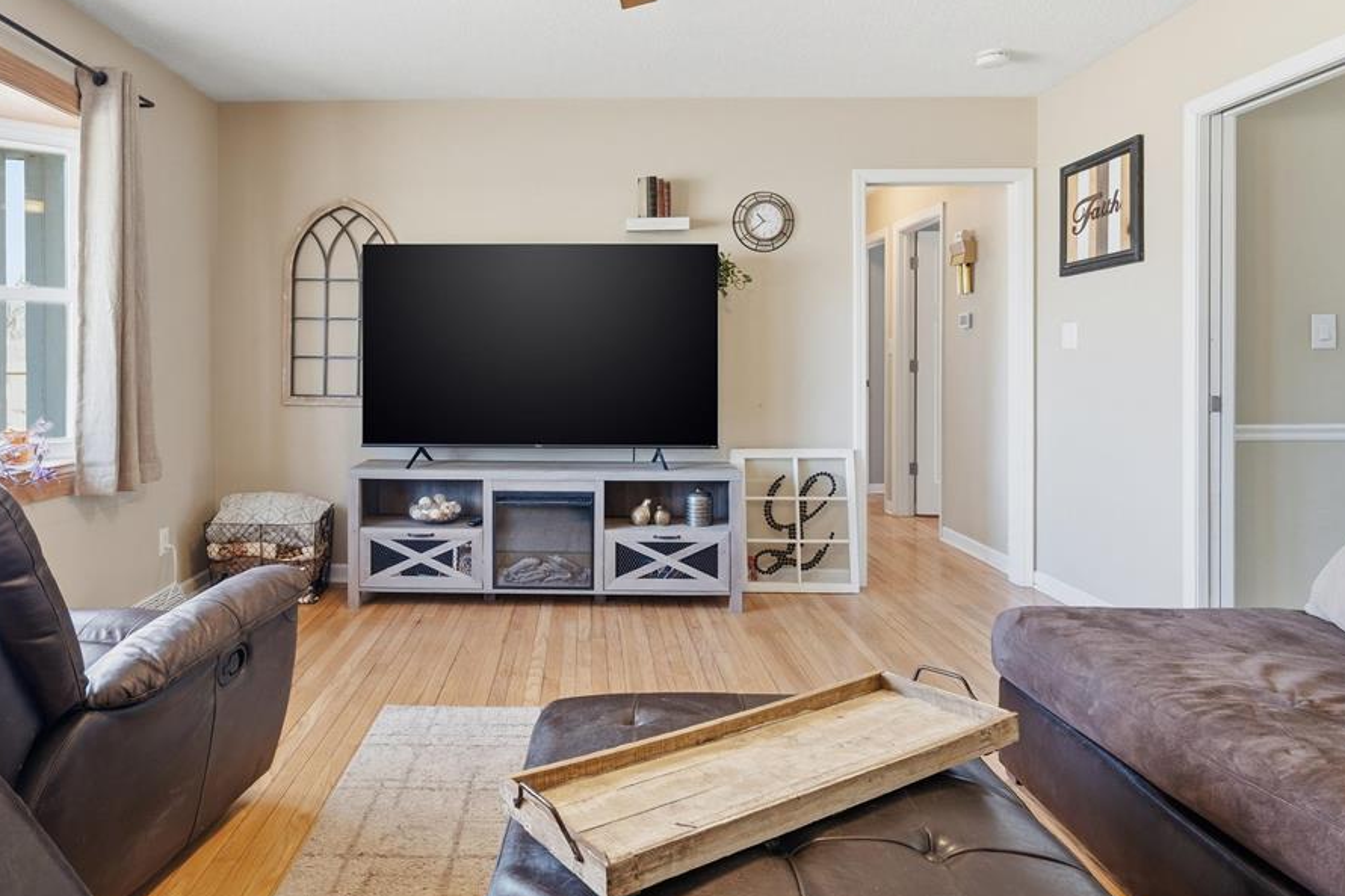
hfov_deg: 75.6
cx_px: 568
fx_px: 859
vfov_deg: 54.8
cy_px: 378
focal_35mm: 23
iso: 800
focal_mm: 16
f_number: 11
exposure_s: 1/50
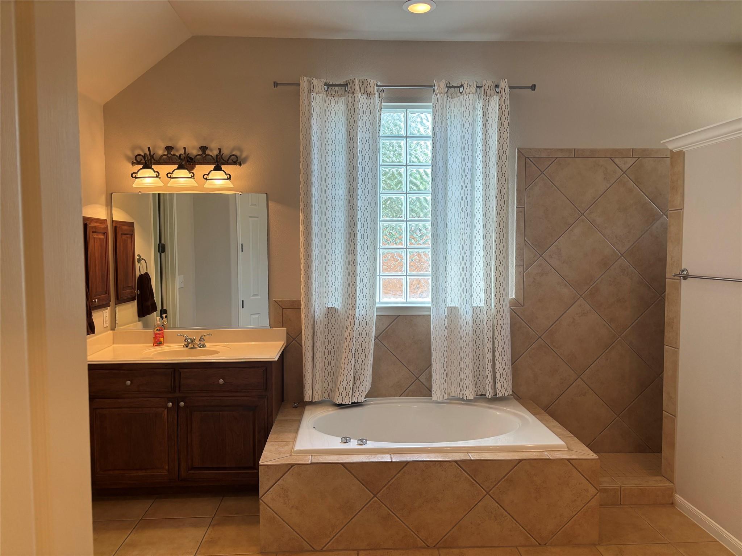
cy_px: 278
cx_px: 371
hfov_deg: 67.3
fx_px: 557
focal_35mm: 26
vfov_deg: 53.1
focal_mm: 5.96
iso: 80
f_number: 1.6
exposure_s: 1/120
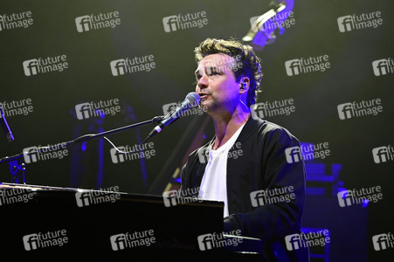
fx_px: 2078
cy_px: 131
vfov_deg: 7.2
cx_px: 197
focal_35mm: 190
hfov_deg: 10.8
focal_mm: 190
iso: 4000
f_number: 4
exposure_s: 1/640
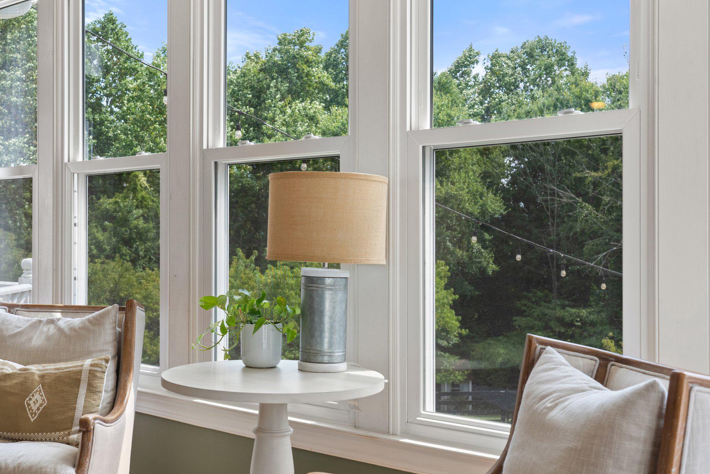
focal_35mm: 42
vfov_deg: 31.9
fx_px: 828
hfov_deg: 46.3
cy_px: 248
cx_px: 314
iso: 800
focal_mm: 37
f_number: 7.1
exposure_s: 1/80
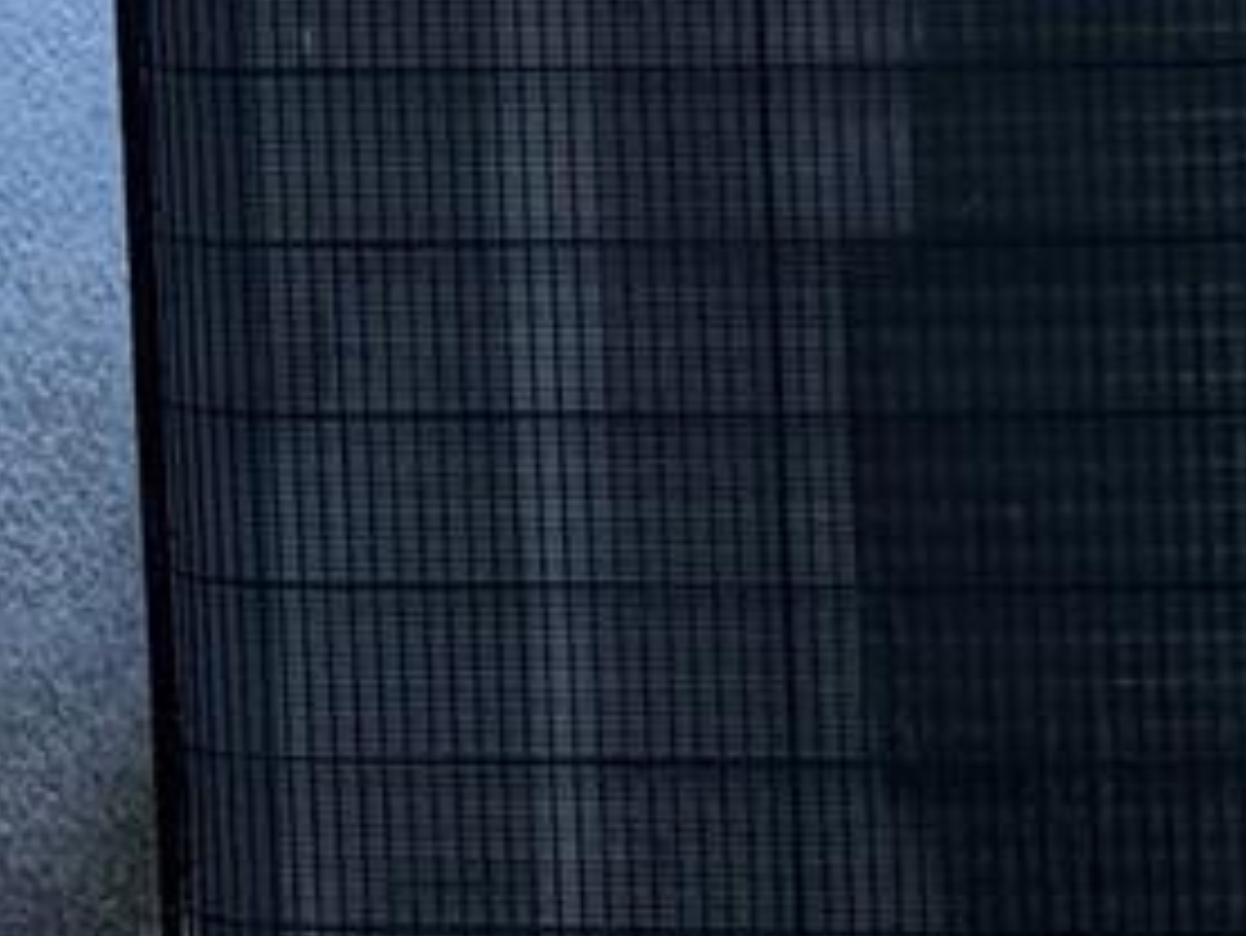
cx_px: 2258
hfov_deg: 7.0
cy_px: -544
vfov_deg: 5.3
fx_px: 9975
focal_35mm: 277
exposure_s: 1/819
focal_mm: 6.76
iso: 80
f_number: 1.78
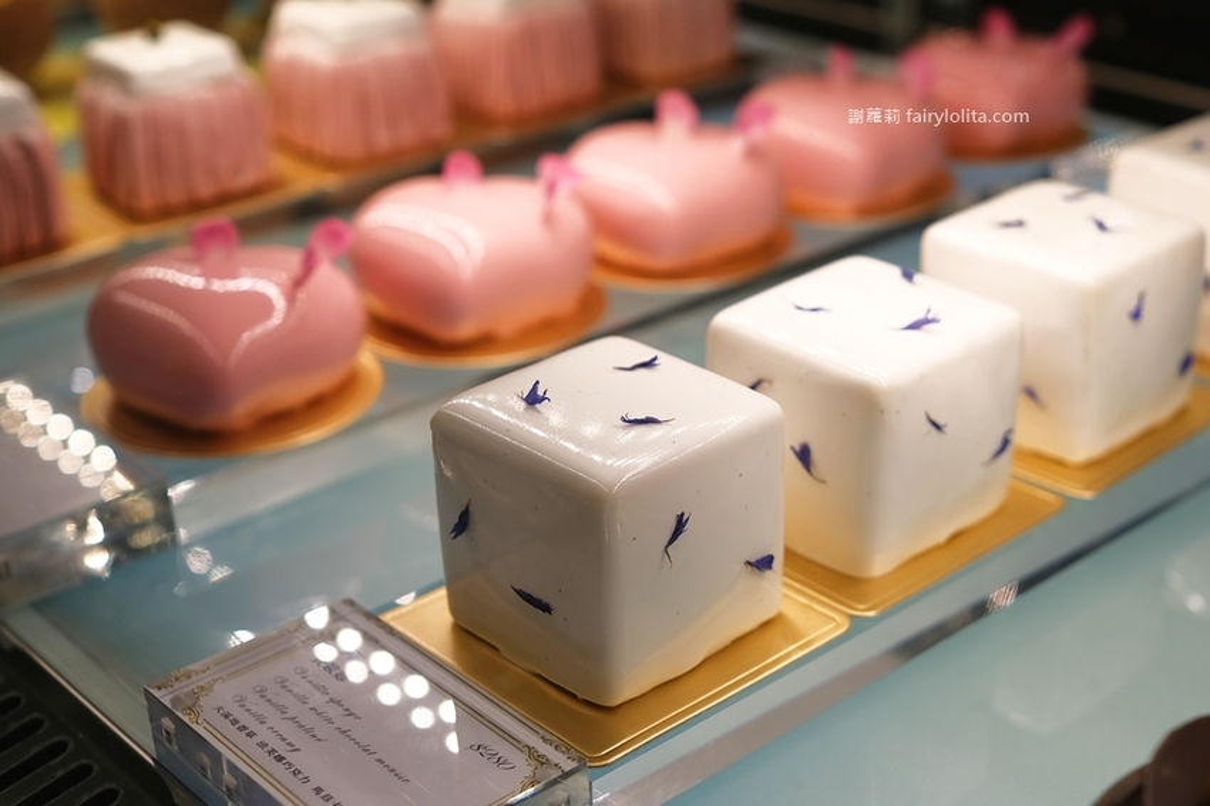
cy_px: 403
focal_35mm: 35
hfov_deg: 54.5
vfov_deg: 37.8
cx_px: 605
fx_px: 1176
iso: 100
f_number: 2.8
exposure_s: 1/480
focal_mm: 23
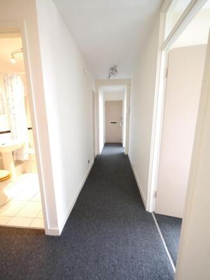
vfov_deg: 102.0
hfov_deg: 85.7
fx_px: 113
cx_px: 105
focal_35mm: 14
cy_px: 140
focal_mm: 7
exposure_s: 1/13
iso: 800
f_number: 4
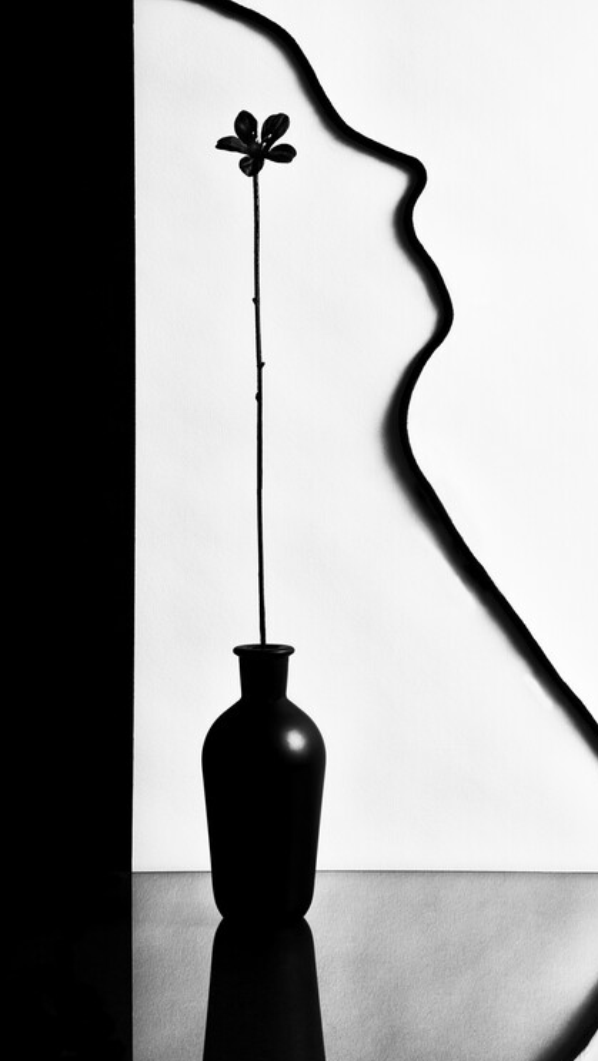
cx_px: 323
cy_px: 533
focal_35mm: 95
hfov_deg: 12.8
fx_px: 2676
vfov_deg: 22.4
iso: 200
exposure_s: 4.5
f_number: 18
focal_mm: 60
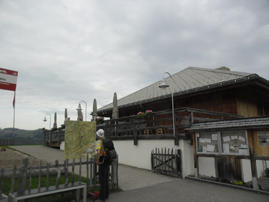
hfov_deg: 65.3
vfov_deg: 51.4
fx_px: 210
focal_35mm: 27
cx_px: 134
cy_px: 101
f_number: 3.5
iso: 80
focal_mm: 4.9
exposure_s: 1/291
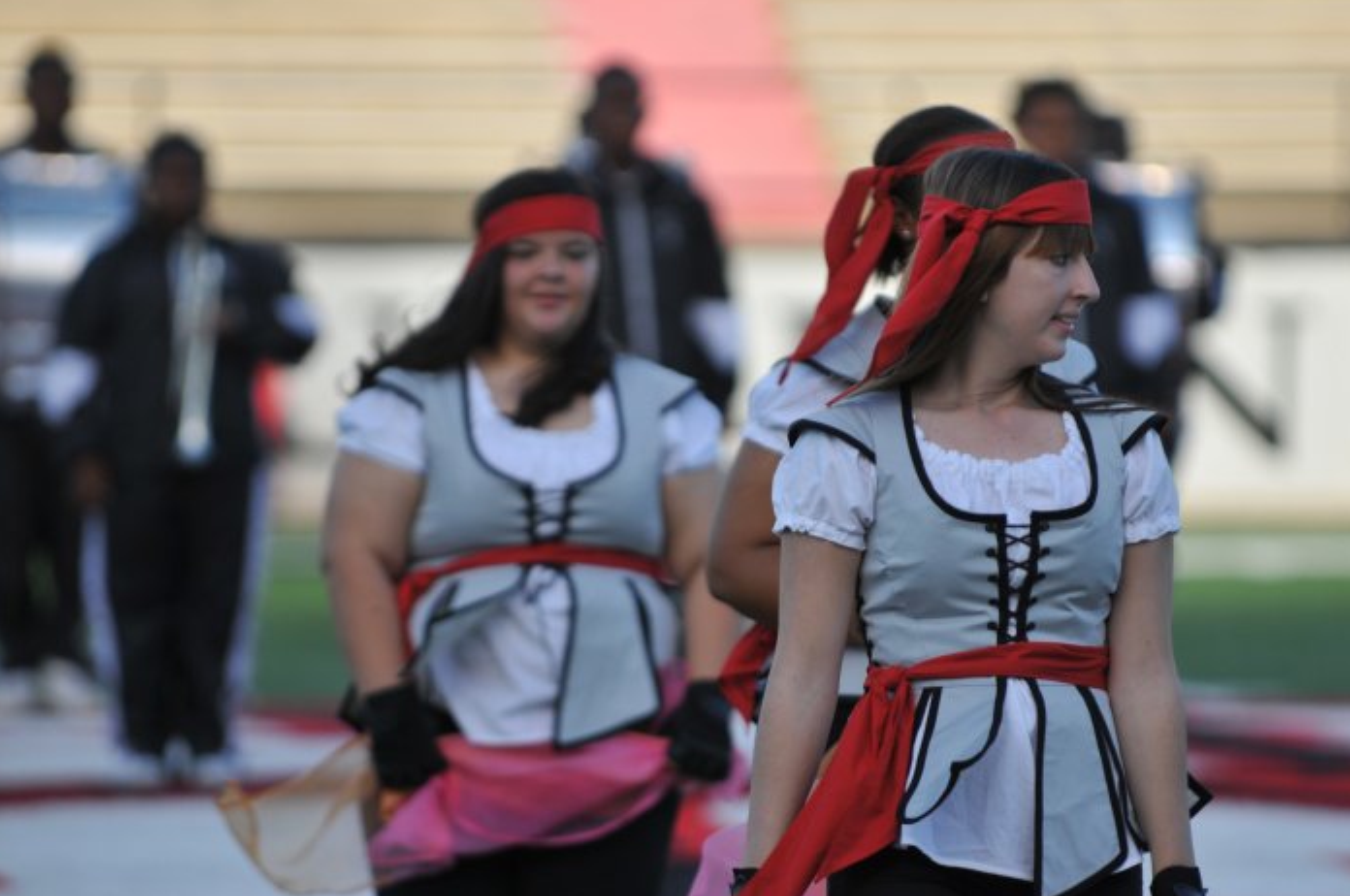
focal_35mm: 345
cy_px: 488
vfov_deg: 4.0
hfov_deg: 6.0
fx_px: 12919
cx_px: 770
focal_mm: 200
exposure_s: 1/1250
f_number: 2.8
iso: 200
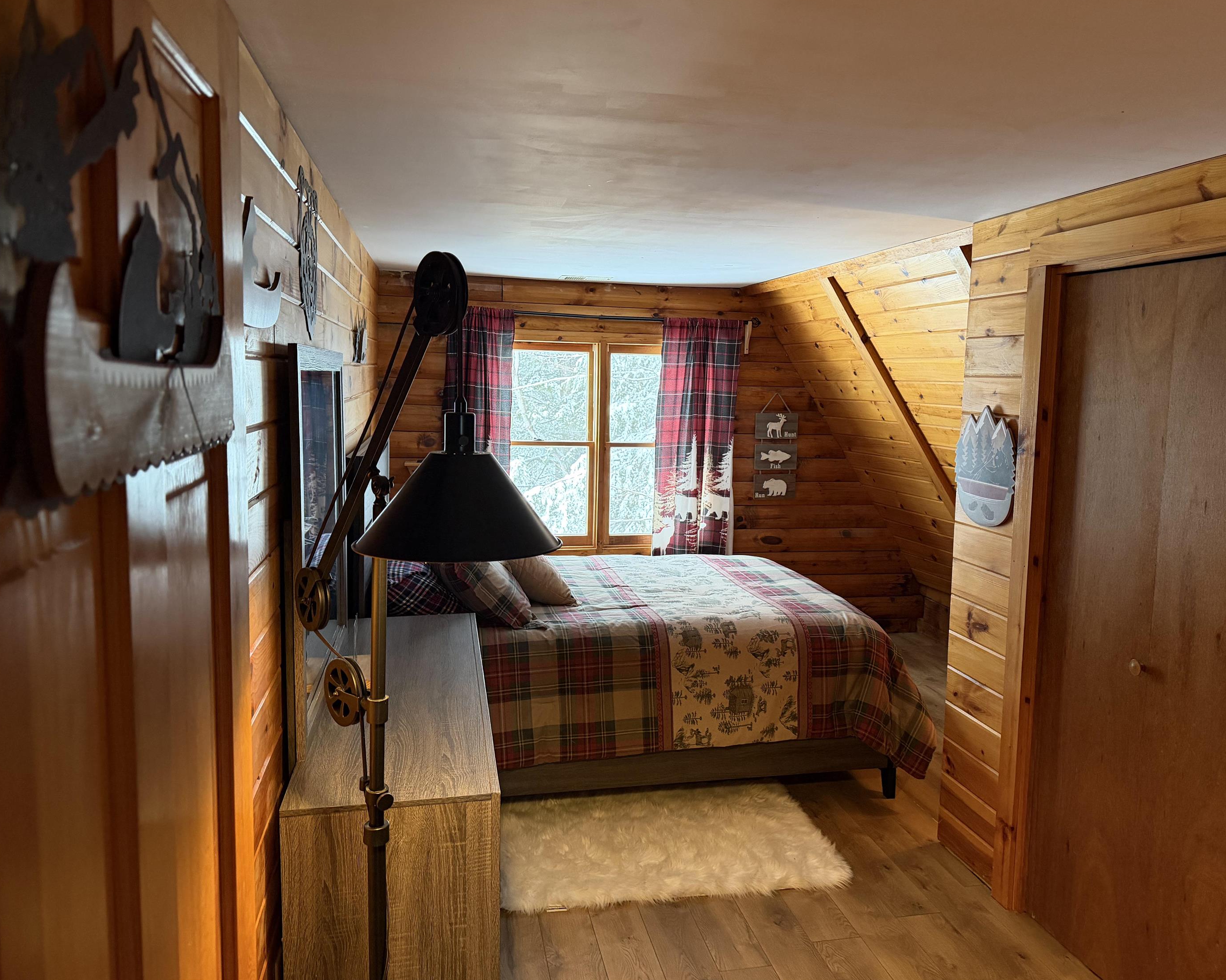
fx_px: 943
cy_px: 476
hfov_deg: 65.9
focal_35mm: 26
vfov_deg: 54.9
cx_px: 660
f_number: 1.78
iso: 500
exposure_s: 1/60
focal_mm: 6.76
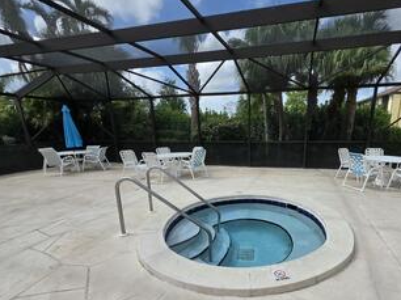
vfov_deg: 73.6
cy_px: 185
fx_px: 197
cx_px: 250
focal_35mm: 17
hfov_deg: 89.3
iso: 40
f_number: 1.9
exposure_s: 1/848
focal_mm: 2.2
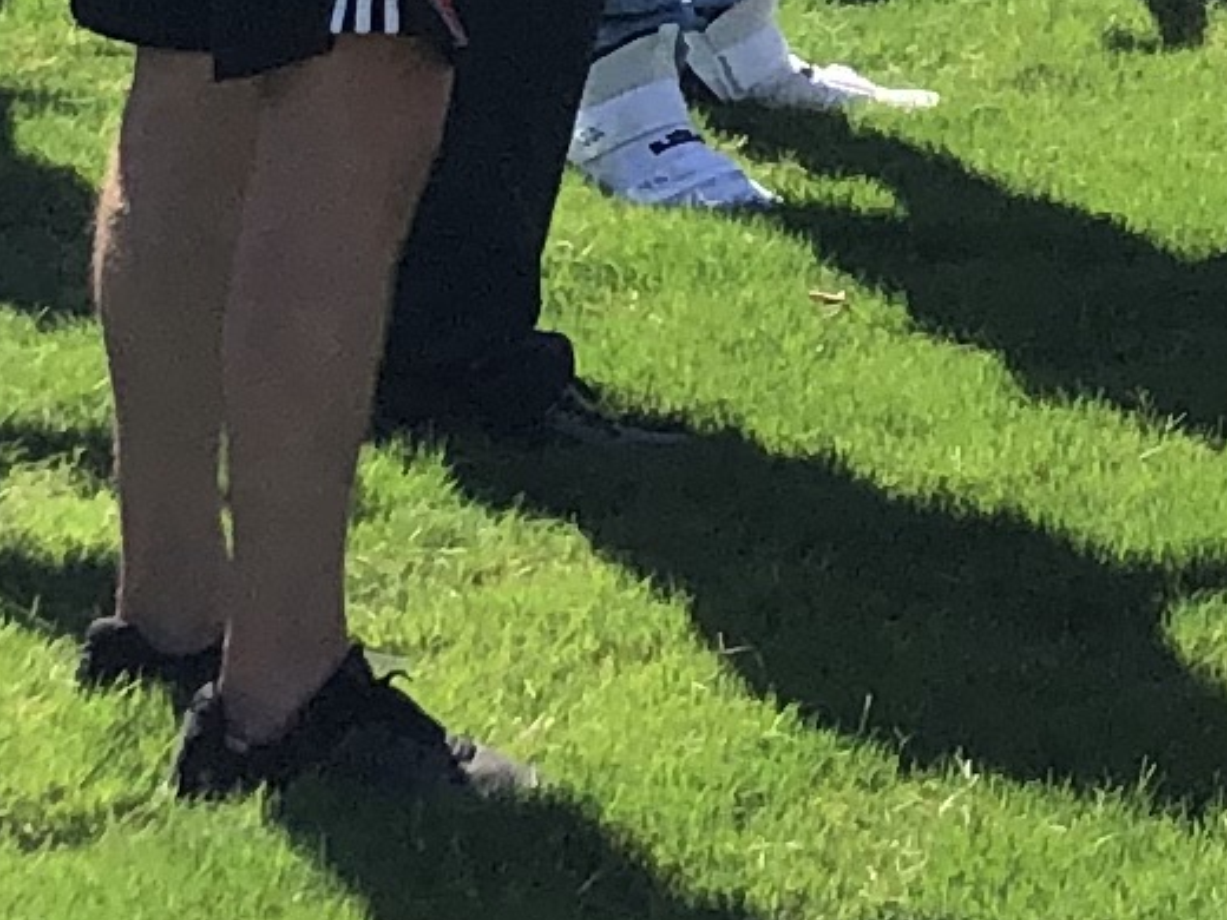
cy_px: -727
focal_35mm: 217
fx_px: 7692
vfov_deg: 6.7
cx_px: 2093
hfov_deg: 8.8
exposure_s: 1/1715
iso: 20
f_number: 1.8
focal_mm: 3.99
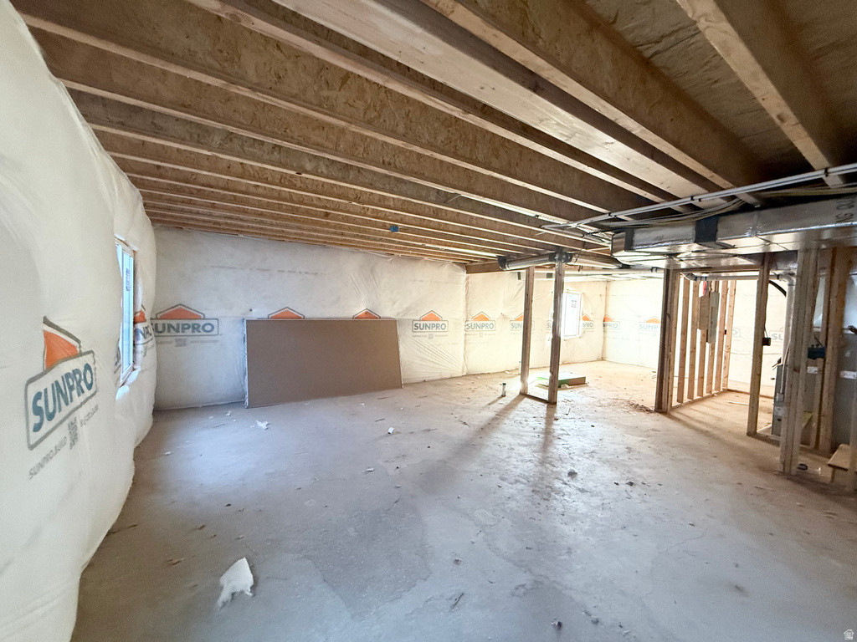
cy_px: 321
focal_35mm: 14
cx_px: 428
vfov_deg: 85.7
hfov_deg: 102.1
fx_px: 347
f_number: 2.2
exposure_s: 1/73
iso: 400
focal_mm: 2.22
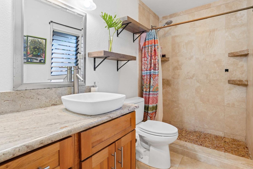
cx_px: 126
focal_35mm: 18
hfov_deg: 90.0
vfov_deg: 67.3
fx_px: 126
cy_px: 77
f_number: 8
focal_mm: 16
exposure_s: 1/30
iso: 320
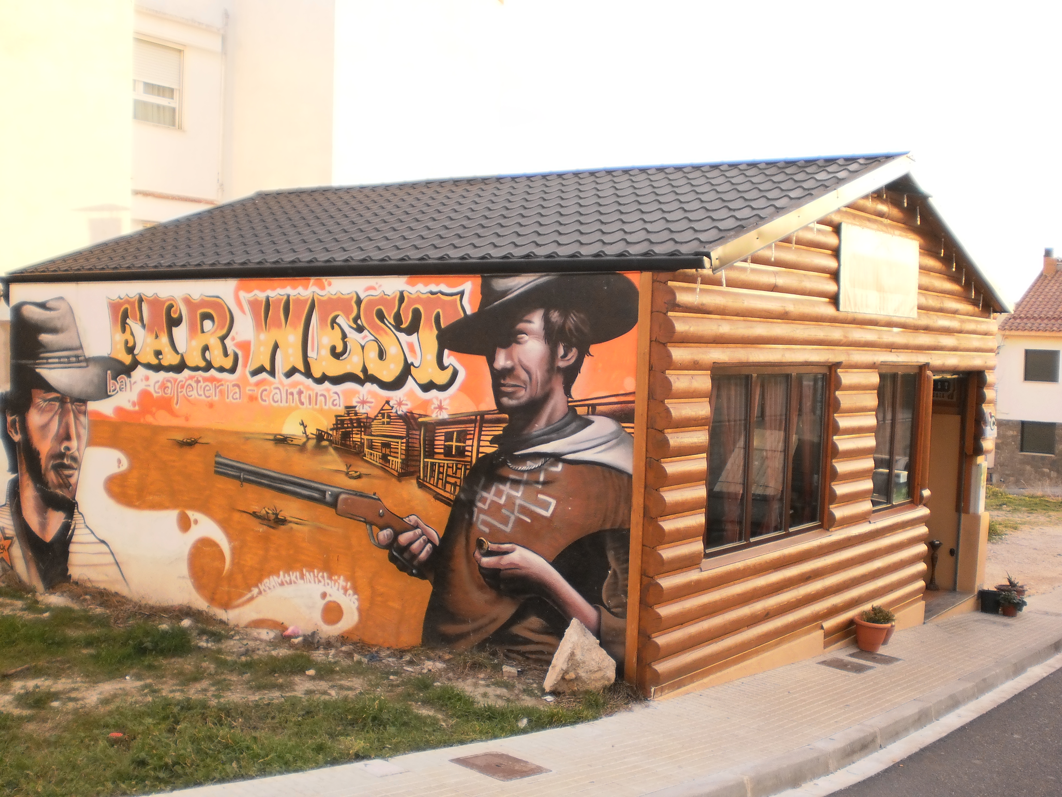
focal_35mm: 36
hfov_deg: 51.4
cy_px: 398
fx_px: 1104
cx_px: 531
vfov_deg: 39.7
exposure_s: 1/100
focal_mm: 6.3
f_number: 3.1
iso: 100
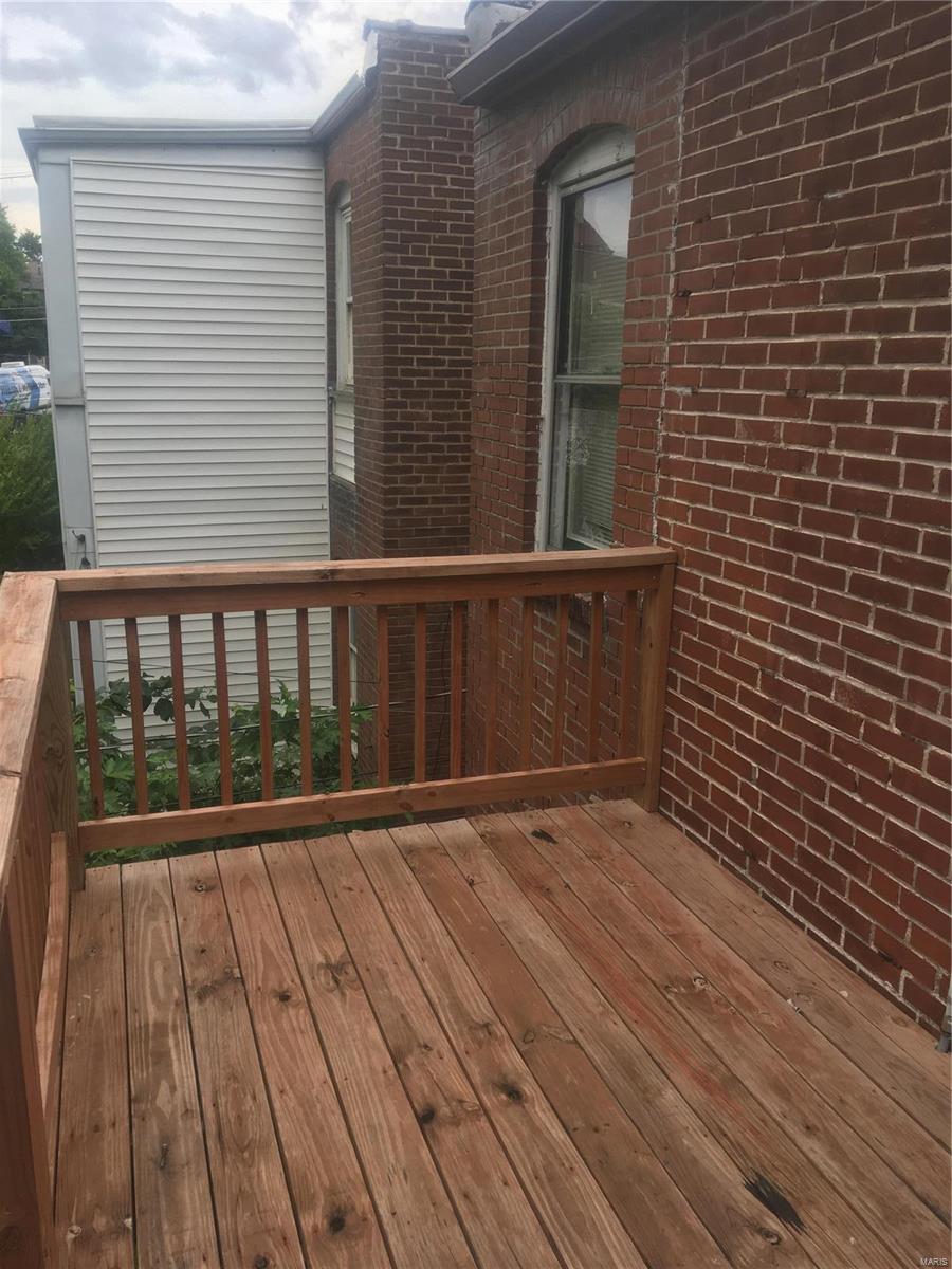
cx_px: 476
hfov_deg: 48.2
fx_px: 1063
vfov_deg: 61.7
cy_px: 634
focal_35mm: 29
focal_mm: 4.15
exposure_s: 1/469
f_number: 2.2
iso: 25
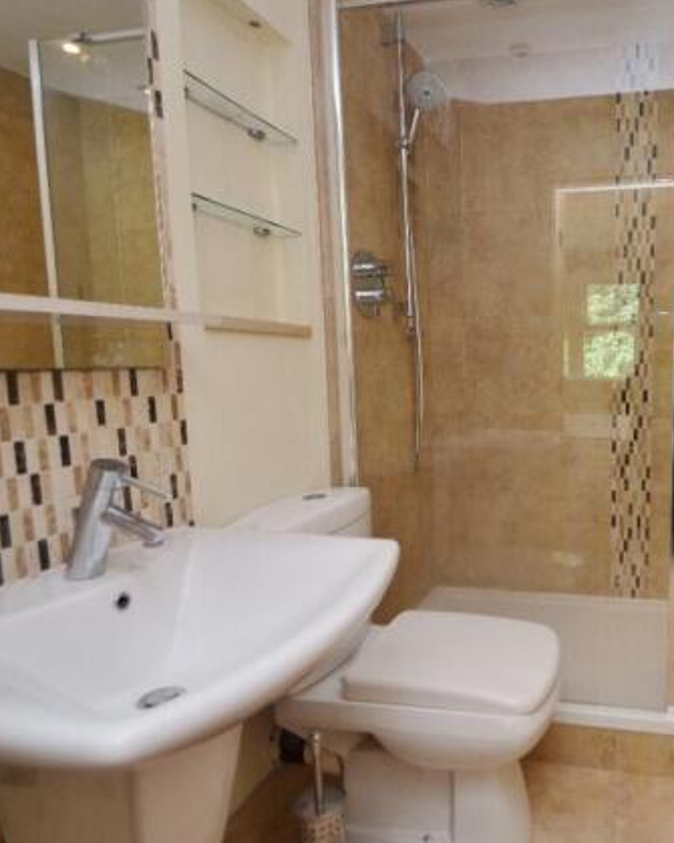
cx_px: 542
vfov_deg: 75.0
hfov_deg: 58.2
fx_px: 549
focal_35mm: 22
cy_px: 434
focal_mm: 10
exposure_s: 1/15
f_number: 4
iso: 100
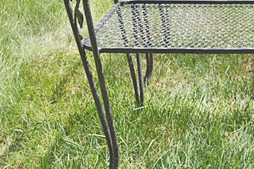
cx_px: 227
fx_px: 564
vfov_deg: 17.0
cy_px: 45
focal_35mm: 80
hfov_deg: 24.7
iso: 100
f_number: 6.3
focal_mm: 26
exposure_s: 1/160
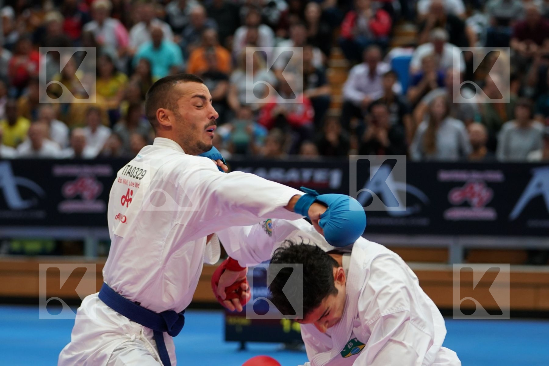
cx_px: 274
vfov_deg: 10.2
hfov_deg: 15.2
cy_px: 183
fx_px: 2059
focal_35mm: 135
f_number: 2.8
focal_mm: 90
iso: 1600
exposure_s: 1/1000
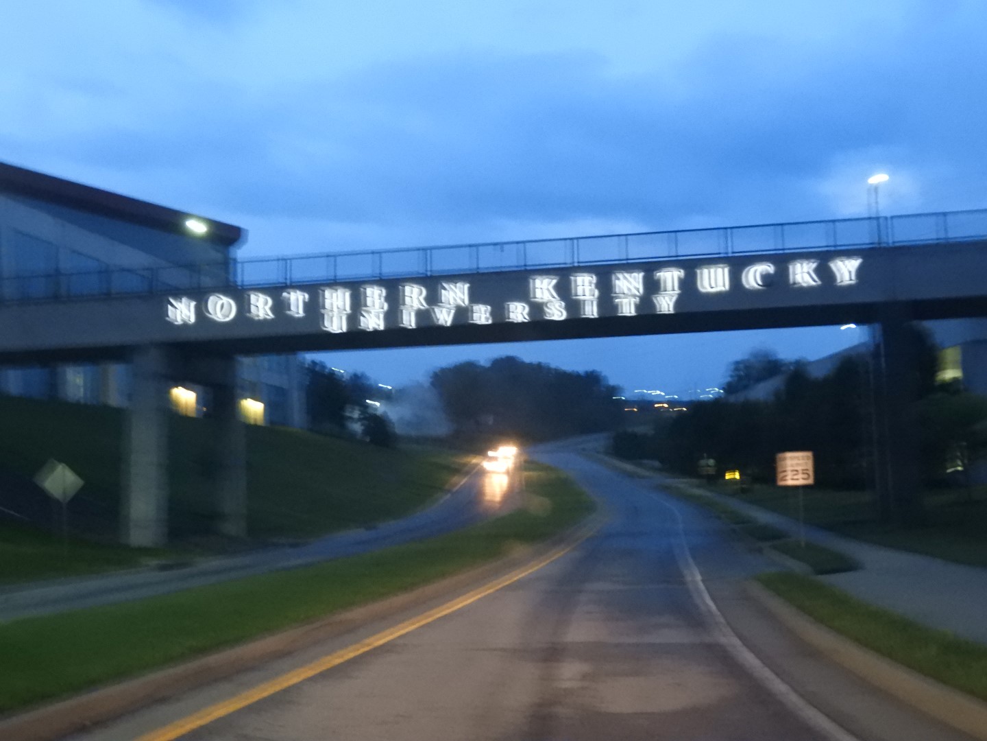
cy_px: 370
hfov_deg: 38.2
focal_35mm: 50
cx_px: 494
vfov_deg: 29.1
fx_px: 1426
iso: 1600
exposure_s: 1/13
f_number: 4
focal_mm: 9
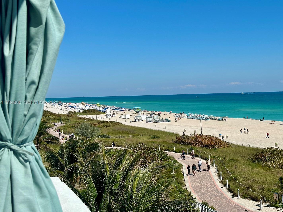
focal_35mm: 54
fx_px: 442
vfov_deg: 27.0
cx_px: 156
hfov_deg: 35.5
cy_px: 103
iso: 64
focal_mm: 6.86
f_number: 1.78
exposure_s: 1/7634
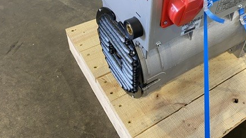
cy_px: 17
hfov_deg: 47.5
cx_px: 167
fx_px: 274
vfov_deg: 27.4
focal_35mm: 42
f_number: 1.8
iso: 250
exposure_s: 1/60
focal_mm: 4.25
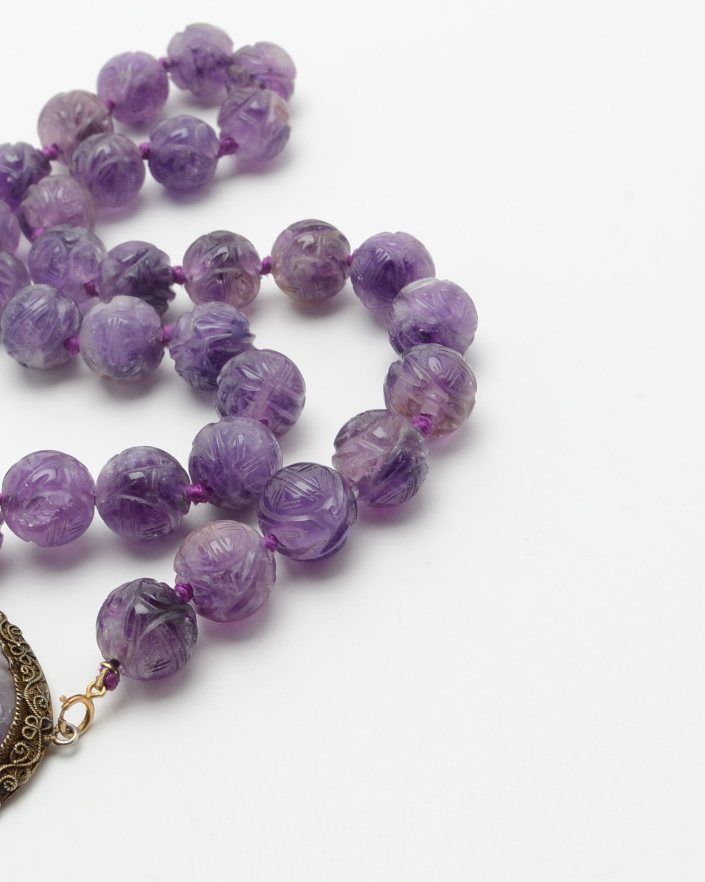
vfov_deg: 20.0
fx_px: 2505
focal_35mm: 96
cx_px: 122
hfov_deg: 15.9
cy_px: 439
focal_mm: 44
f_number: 14
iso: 200
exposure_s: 1/125
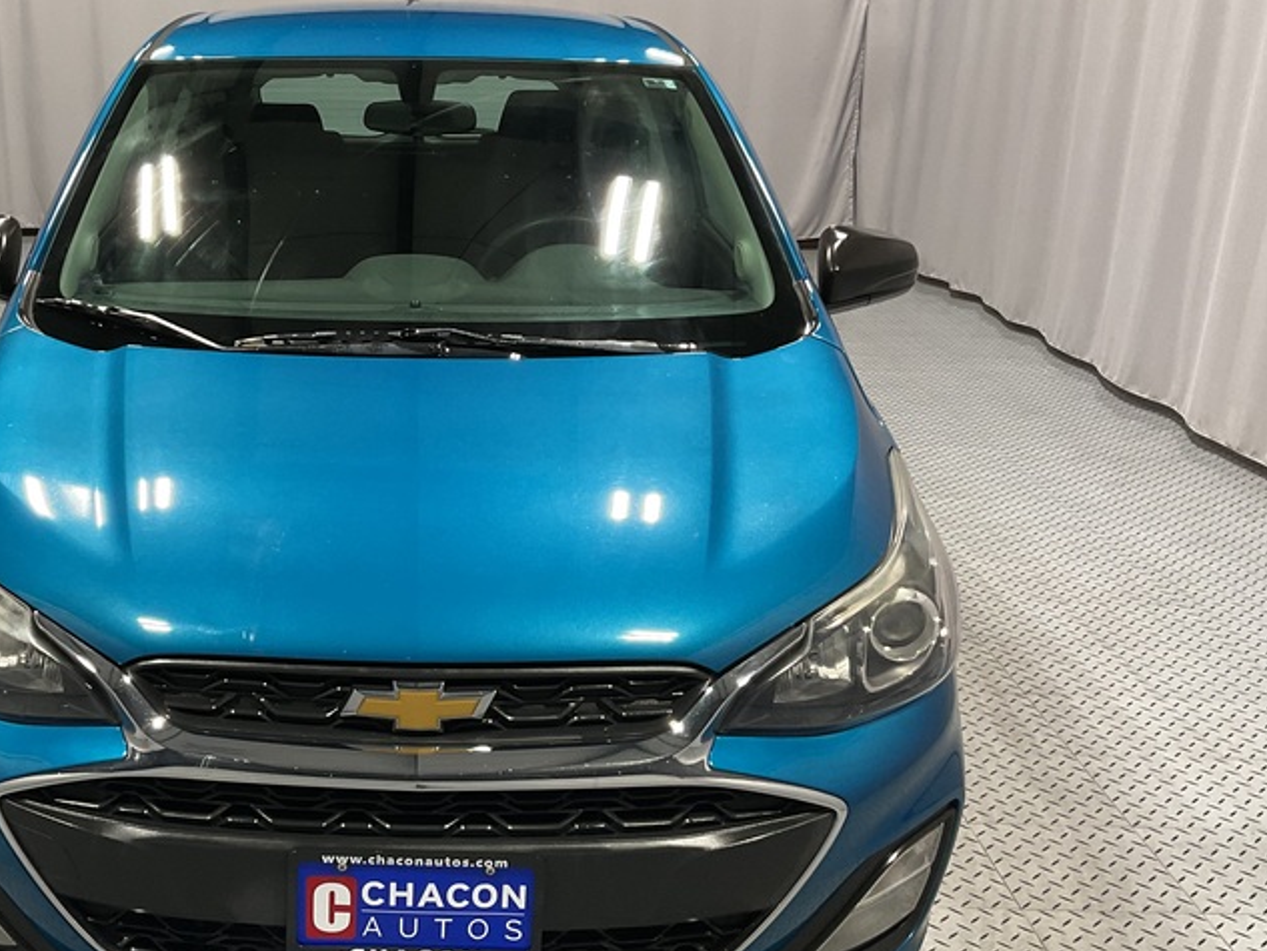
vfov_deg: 32.9
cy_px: 525
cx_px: 378
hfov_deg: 42.1
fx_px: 1611
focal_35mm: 44
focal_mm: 3
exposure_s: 1/60
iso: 64
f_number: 1.8
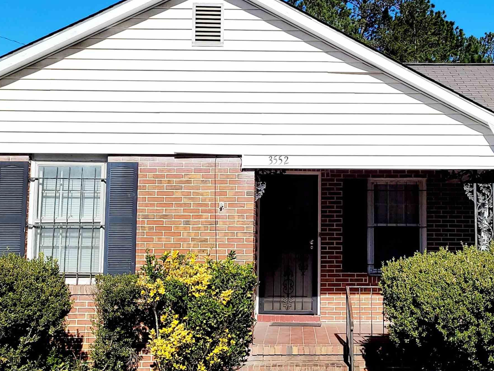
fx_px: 642
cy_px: 183
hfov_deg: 42.1
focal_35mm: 45
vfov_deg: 32.2
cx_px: 255
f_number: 1.8
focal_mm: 5.4
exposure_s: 1/5000
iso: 40
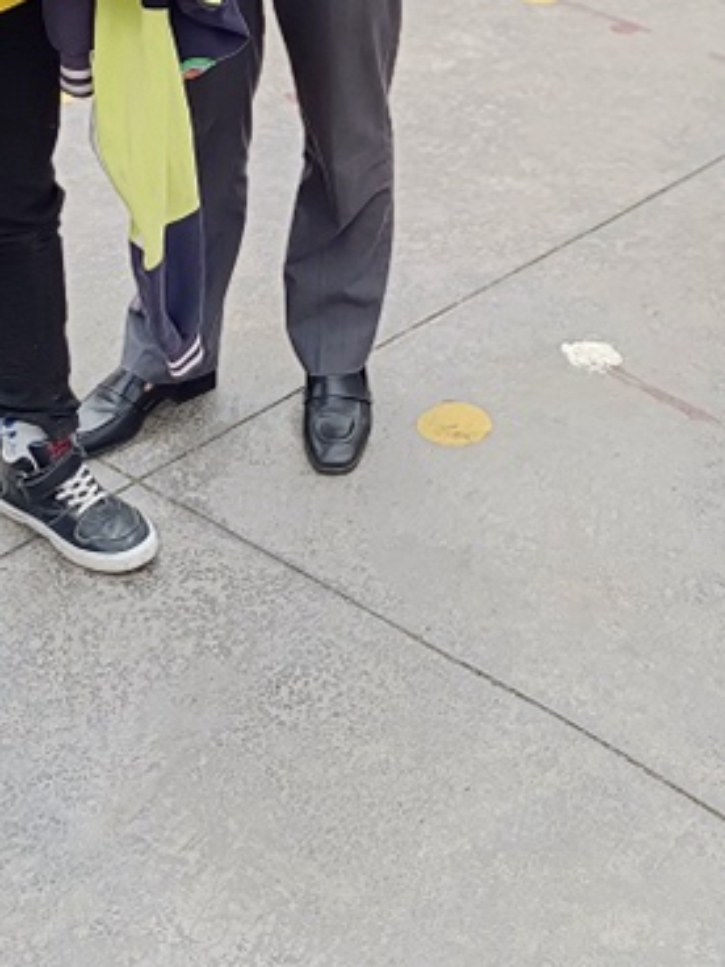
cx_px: 581
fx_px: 1620
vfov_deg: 30.6
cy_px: -28
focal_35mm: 58
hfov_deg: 24.8
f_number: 2
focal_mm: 4.71
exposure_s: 1/481
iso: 100
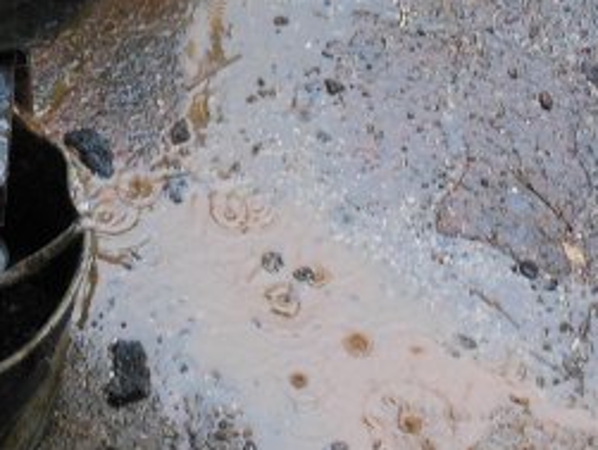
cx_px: -174
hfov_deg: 17.6
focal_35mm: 105
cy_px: -221
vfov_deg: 13.3
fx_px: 1817
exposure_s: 1/80
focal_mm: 5.9
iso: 400
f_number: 4
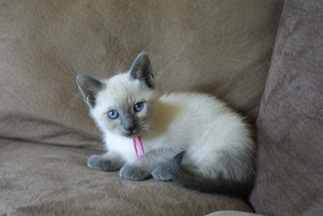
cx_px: 162
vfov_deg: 18.2
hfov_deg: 27.0
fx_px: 674
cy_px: 108
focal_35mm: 75
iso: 800
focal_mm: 50
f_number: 5.6
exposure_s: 1/15
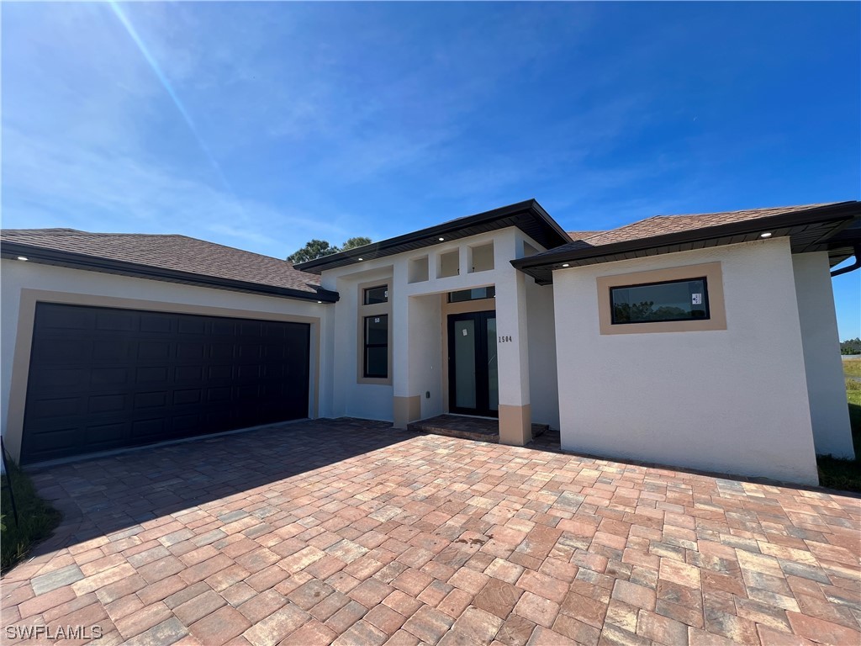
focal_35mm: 13
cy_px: 323
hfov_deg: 106.2
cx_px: 430
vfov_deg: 89.9
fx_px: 323
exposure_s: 1/1263
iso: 32
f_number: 1.8
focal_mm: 1.57
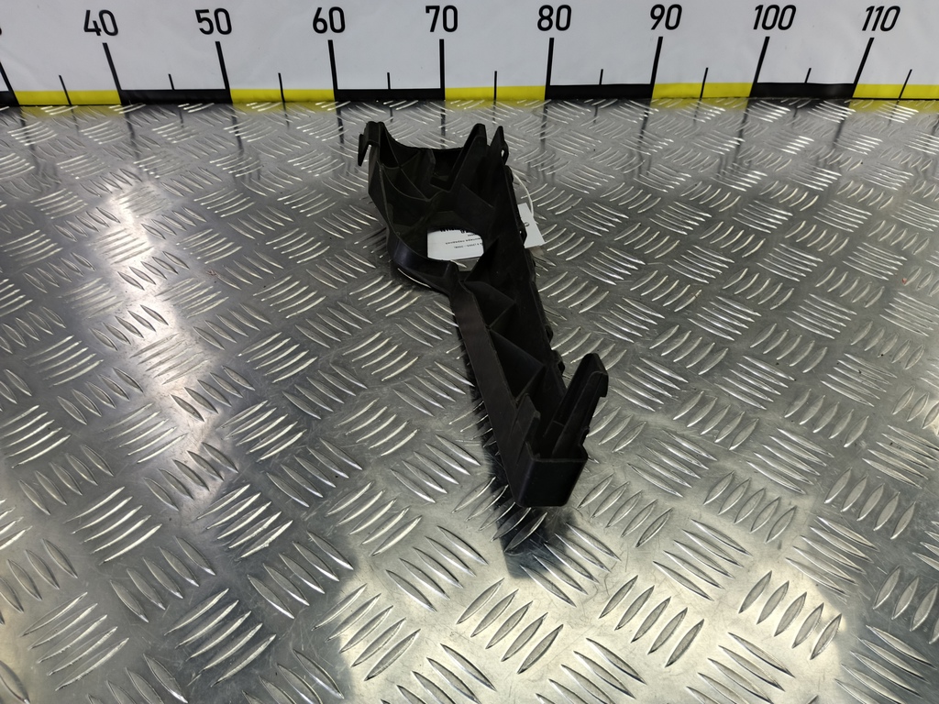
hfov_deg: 73.9
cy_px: 352
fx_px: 624
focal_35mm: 23
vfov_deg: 58.9
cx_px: 470
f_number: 1.6
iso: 89
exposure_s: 1/33.3
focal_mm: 4.11
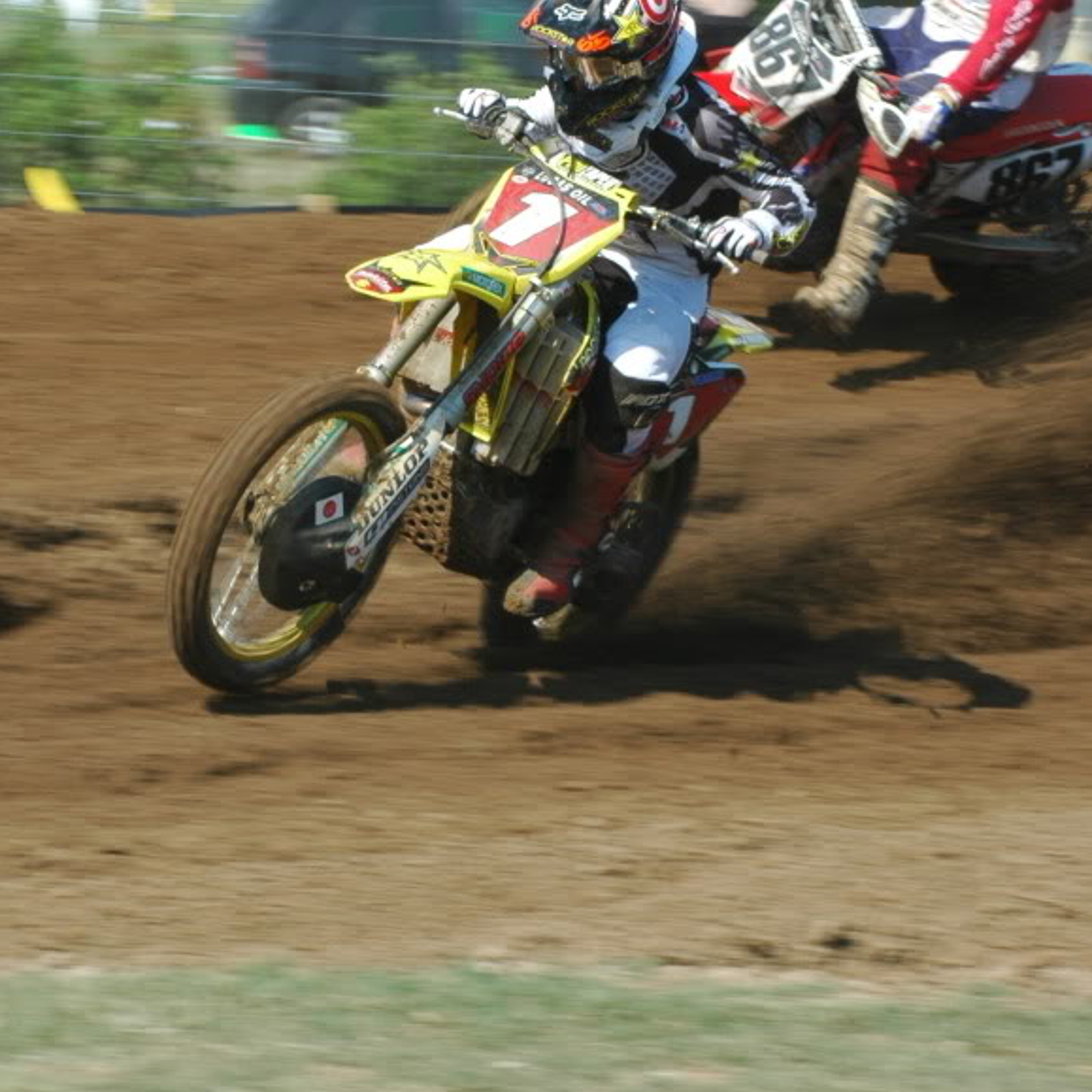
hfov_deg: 5.8
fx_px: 10841
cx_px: 296
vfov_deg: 5.8
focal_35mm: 304
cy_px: 505
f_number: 18
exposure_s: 1/160
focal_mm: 135
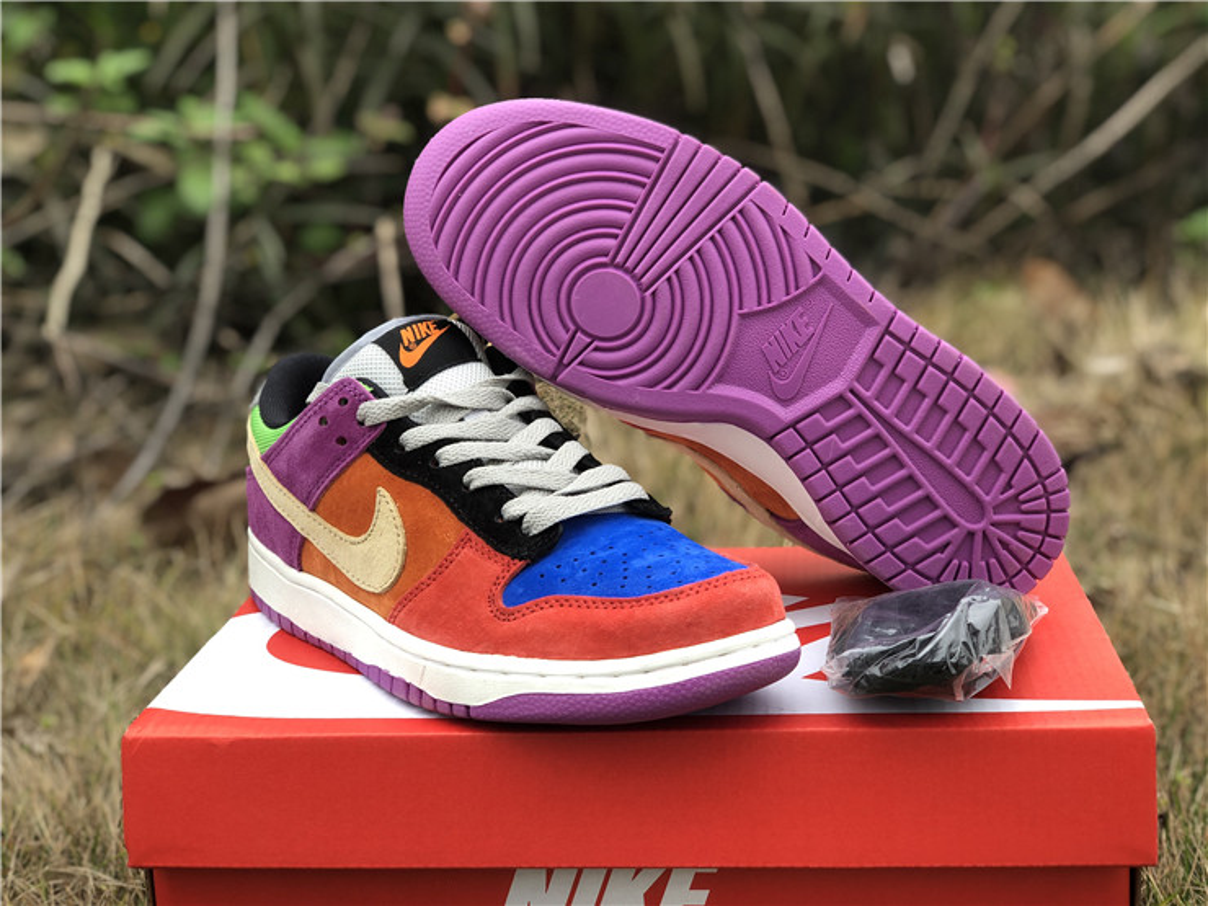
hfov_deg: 36.8
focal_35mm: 52
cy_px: 453
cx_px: 604
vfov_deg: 28.0
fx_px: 1815
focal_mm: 6
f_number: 2.4
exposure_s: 1/120
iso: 20
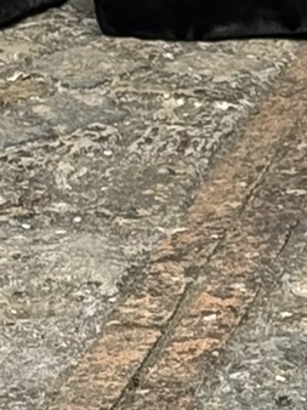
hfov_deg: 5.1
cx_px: 388
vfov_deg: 6.3
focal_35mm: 291
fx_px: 3445
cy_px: -736
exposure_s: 1/121
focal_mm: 6.76
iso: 50
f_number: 1.78
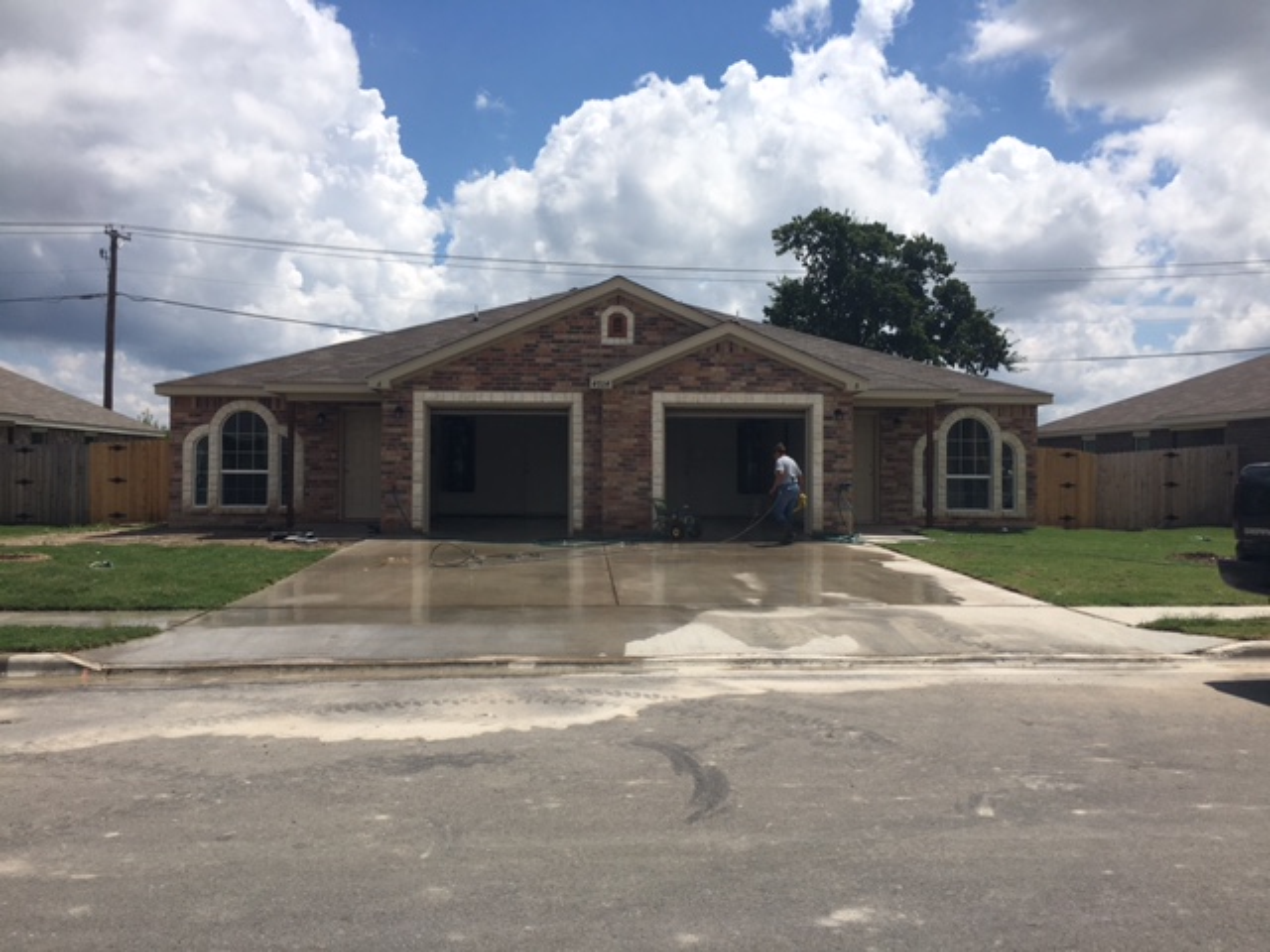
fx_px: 1064
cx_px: 635
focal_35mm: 29
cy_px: 476
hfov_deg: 61.7
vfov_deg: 48.2
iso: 25
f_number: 2.2
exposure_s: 1/4274
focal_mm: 4.15
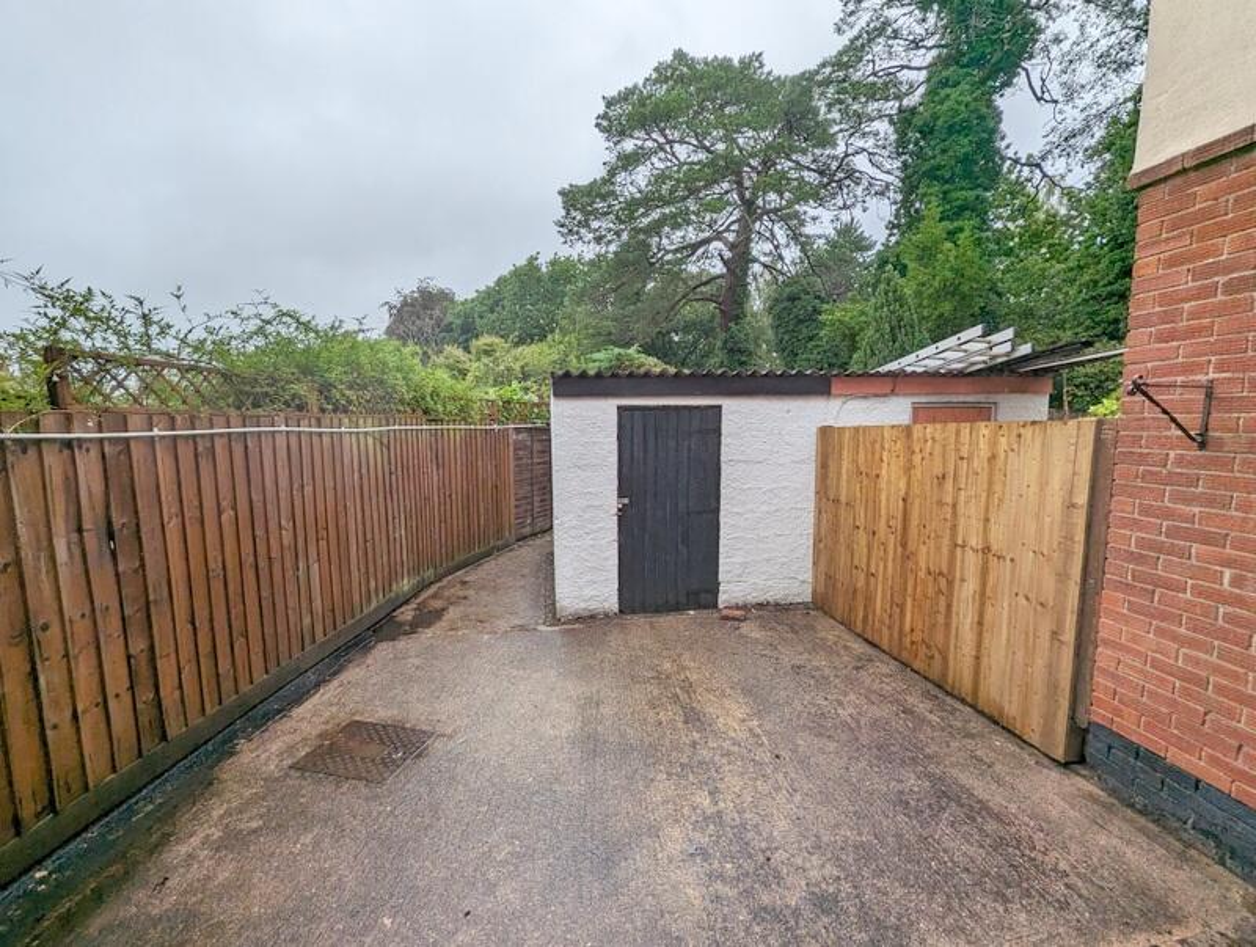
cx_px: 628
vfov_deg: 90.1
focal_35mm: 13
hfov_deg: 106.1
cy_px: 474
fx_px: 473
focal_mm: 1.95
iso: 47
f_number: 2.2
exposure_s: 1/1859
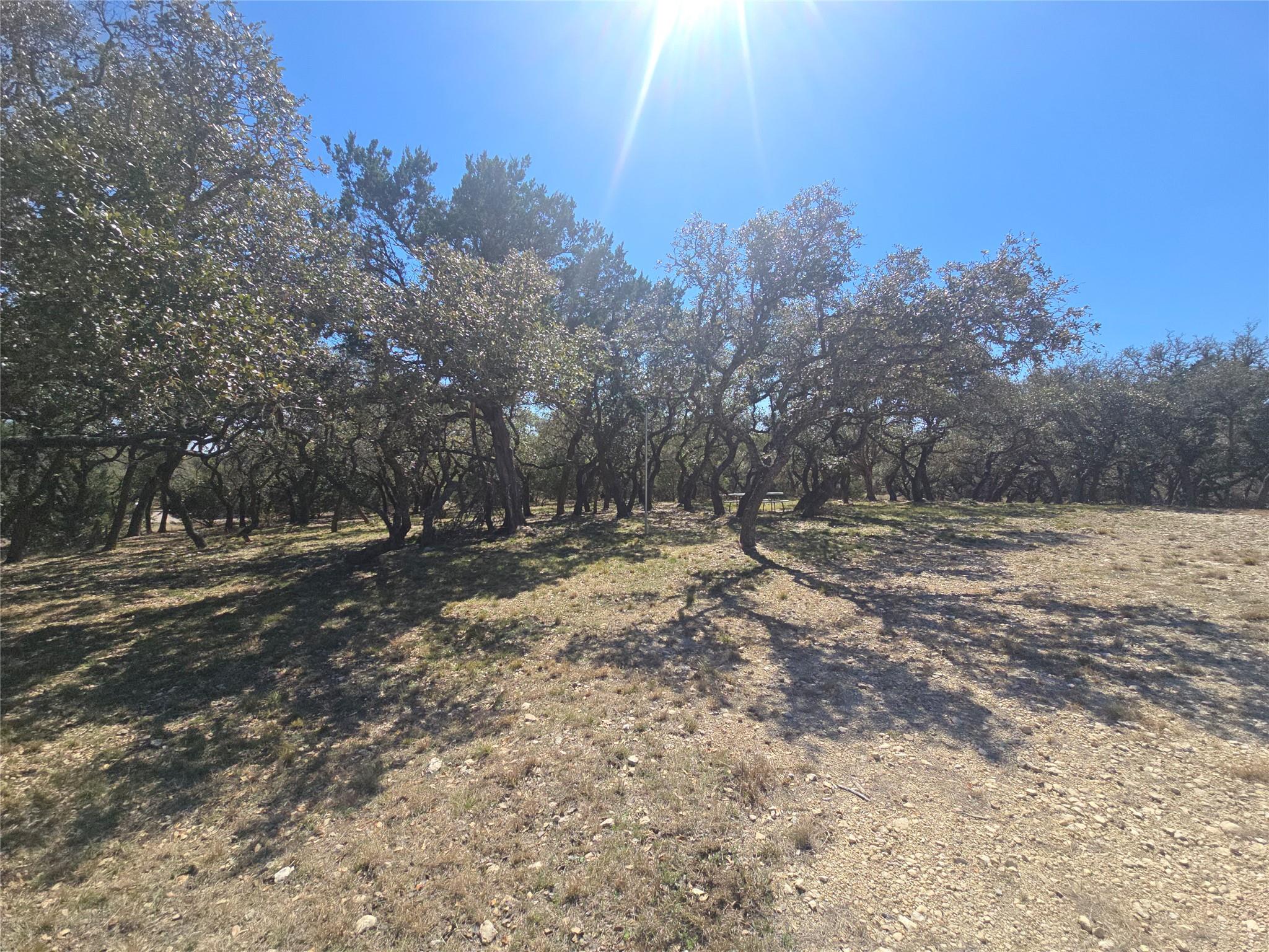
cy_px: 476
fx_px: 477
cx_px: 634
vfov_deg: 89.9
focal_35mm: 13
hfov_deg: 106.2
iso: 50
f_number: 2.2
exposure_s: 1/2490
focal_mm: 2.2
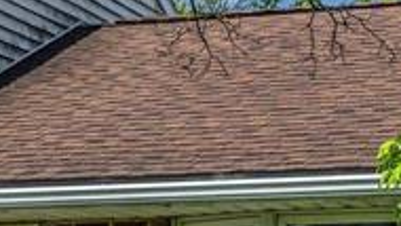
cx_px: -53
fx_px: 2095
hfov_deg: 10.8
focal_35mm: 197
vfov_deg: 6.0
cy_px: 419
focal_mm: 33
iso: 320
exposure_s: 1/800
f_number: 7.1
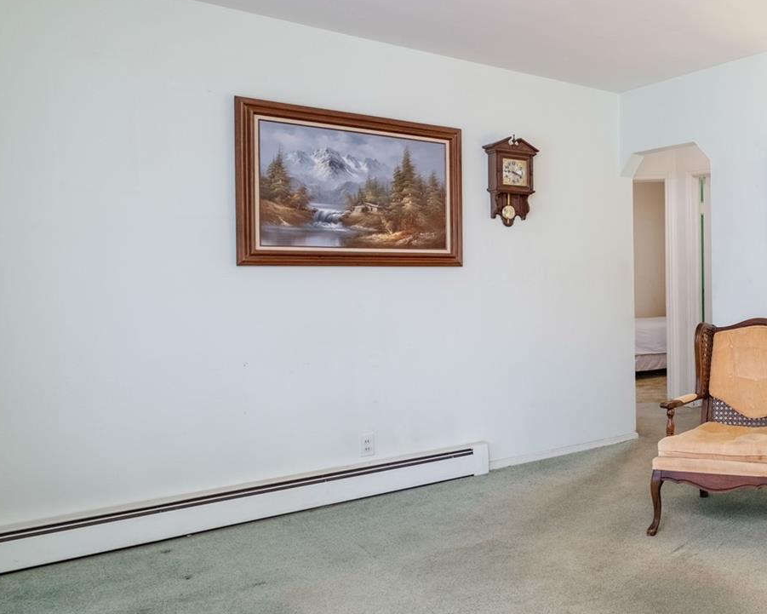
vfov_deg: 45.8
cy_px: 289
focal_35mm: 32
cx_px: 753
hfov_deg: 47.1
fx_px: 726
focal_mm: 10
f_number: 5
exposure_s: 1/125
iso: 500
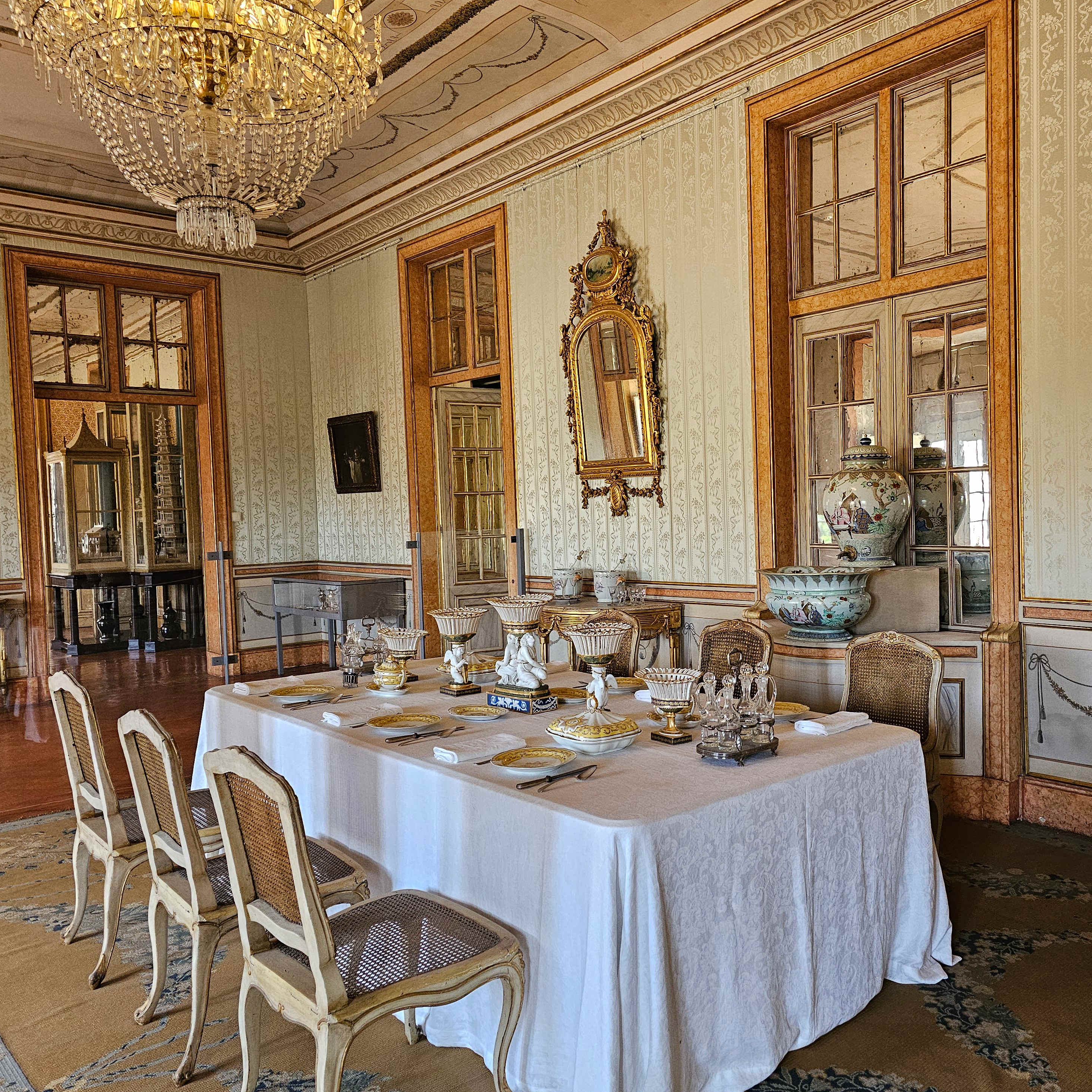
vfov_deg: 57.3
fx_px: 999
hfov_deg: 56.3
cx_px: 708
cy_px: 548
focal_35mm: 28
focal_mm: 6.3
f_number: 1.7
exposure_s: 1/120
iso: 640
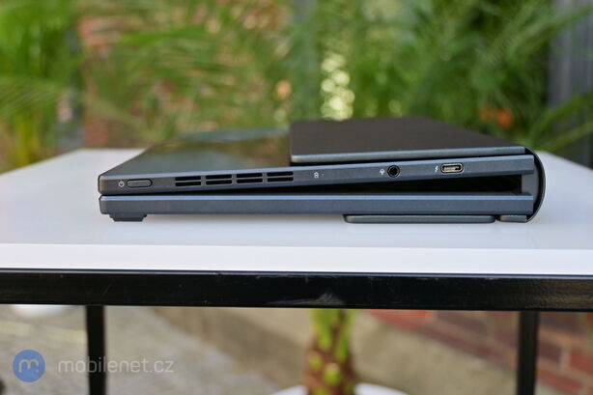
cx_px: 296
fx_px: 753
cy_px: 198
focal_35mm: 46
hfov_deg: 43.0
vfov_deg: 29.4
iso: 100
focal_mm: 30.5
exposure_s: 1/100
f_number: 4.8
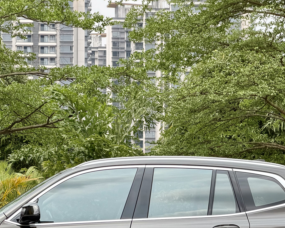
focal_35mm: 203
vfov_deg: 7.6
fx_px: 1712
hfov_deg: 9.5
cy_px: 181
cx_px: 95
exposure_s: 1/522
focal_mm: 16.89
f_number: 2.8
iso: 50
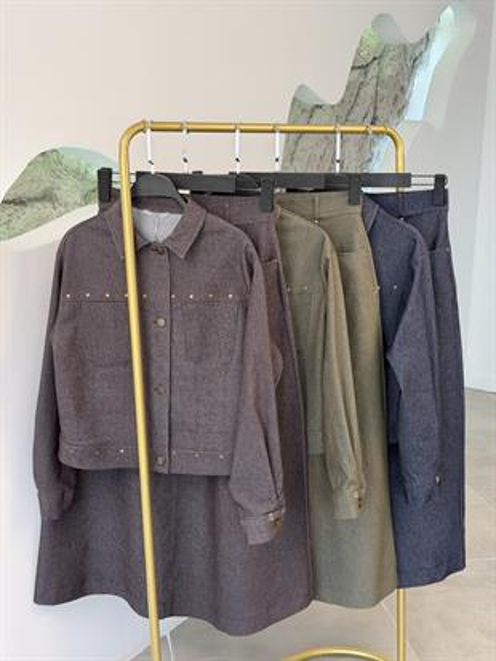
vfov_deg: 39.6
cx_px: 248
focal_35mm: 48
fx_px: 917
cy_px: 330
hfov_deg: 30.3
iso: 64
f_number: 1.78
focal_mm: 6.76
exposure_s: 1/128
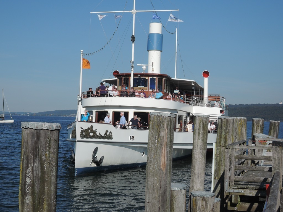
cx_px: 142
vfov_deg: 21.9
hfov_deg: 29.0
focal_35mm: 67
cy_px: 106
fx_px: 548
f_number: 5
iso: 80
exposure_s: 1/800
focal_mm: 14.3
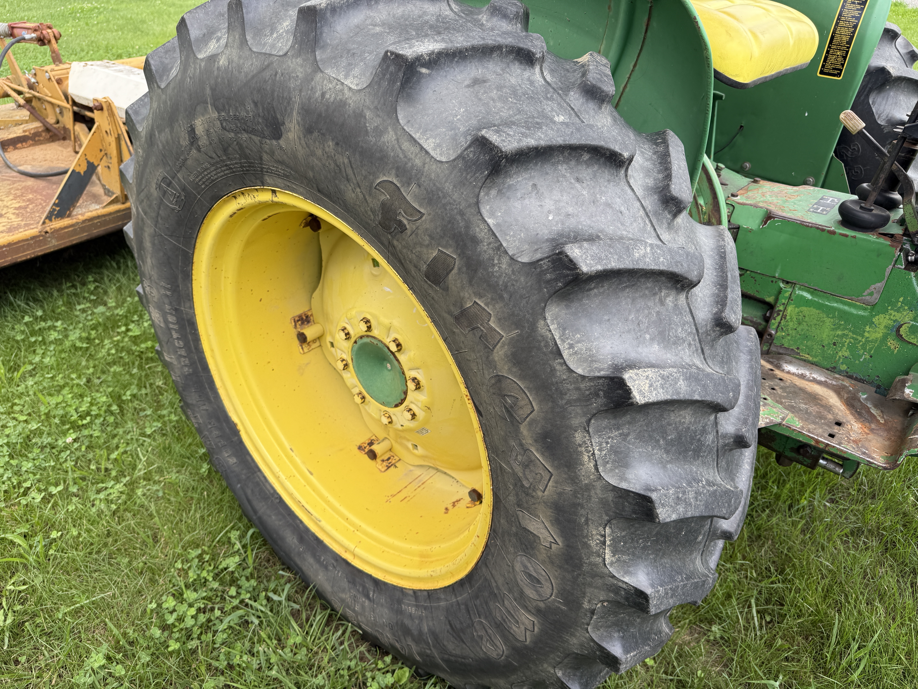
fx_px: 636
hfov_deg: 71.6
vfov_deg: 56.8
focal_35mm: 24
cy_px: 344
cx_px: 459
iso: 80
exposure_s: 1/677
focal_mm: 6.76
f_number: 1.78
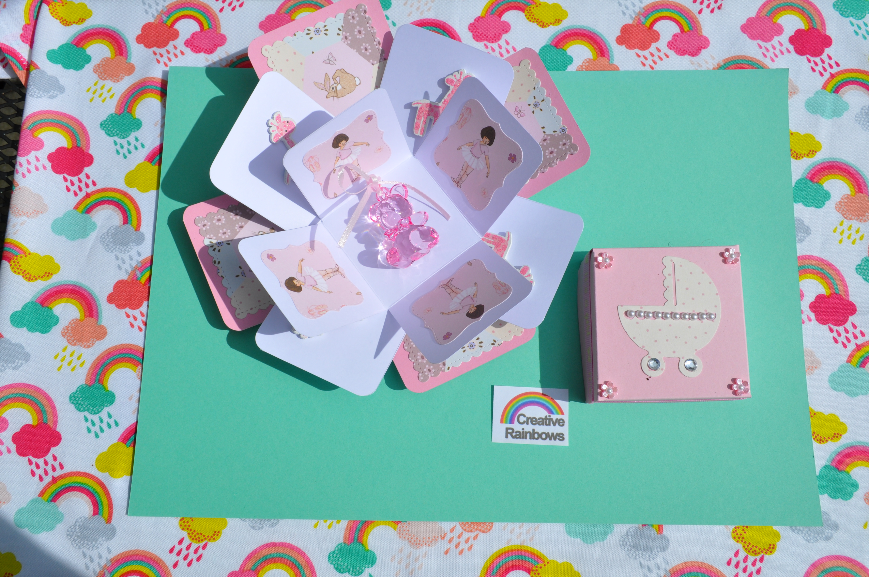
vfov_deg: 43.5
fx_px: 723
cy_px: 288
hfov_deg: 62.0
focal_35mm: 30
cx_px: 434
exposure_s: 1/800
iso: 200
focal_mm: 20
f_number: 13
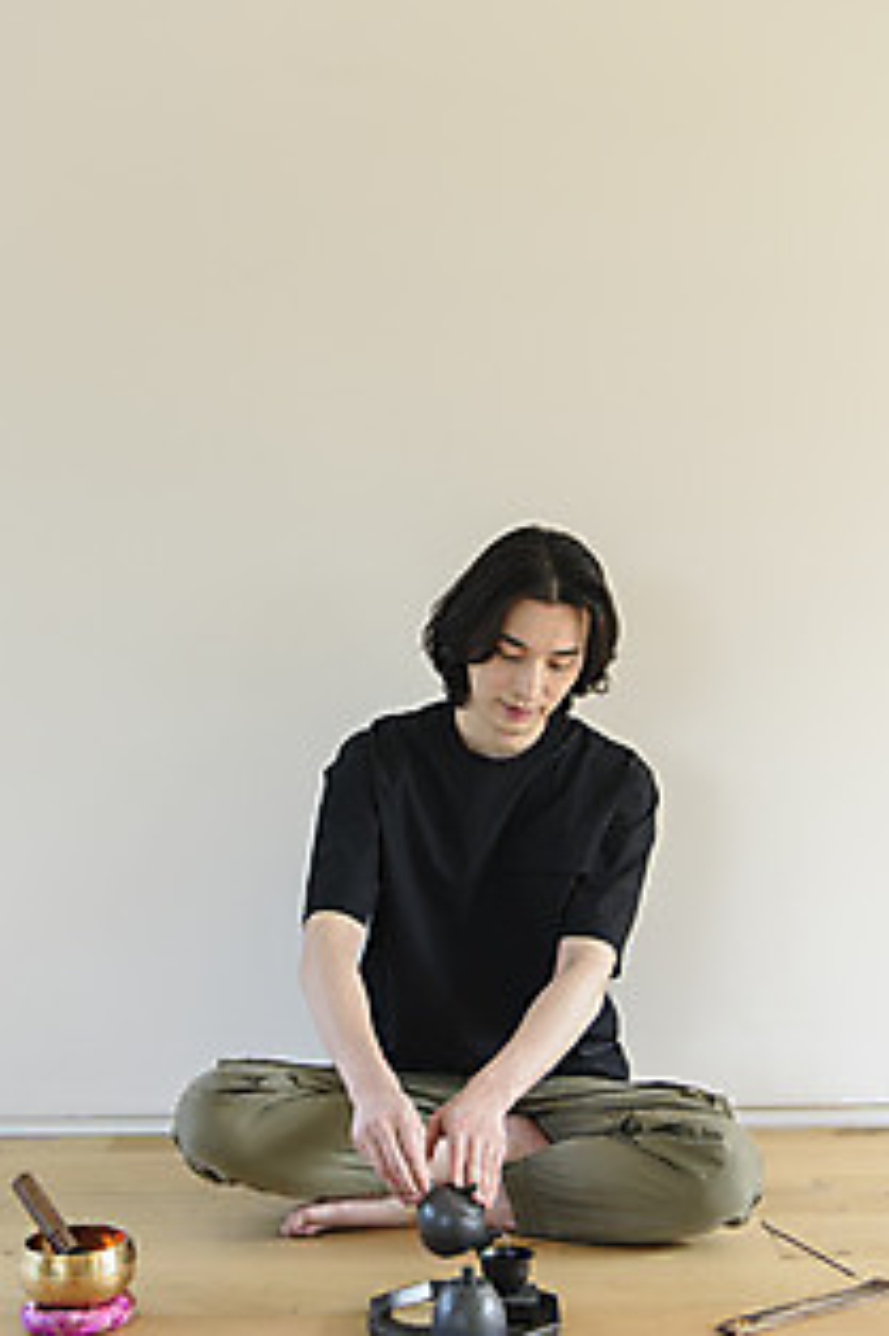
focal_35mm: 51
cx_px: 457
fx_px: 1891
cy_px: 600
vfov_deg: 38.9
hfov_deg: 26.5
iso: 800
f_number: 3.5
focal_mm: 40
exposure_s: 1/200
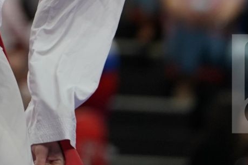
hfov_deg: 2.6
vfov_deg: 1.7
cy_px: -109
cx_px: -86
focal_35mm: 790
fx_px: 5442
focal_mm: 200
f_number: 2.8
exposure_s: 1/1000
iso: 1250
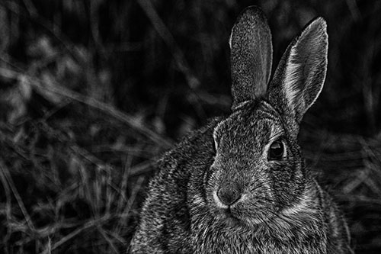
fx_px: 7934
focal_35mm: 750
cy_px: 127
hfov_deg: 2.8
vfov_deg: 1.8
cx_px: 190
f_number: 11
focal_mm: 750
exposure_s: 1/800
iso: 1000
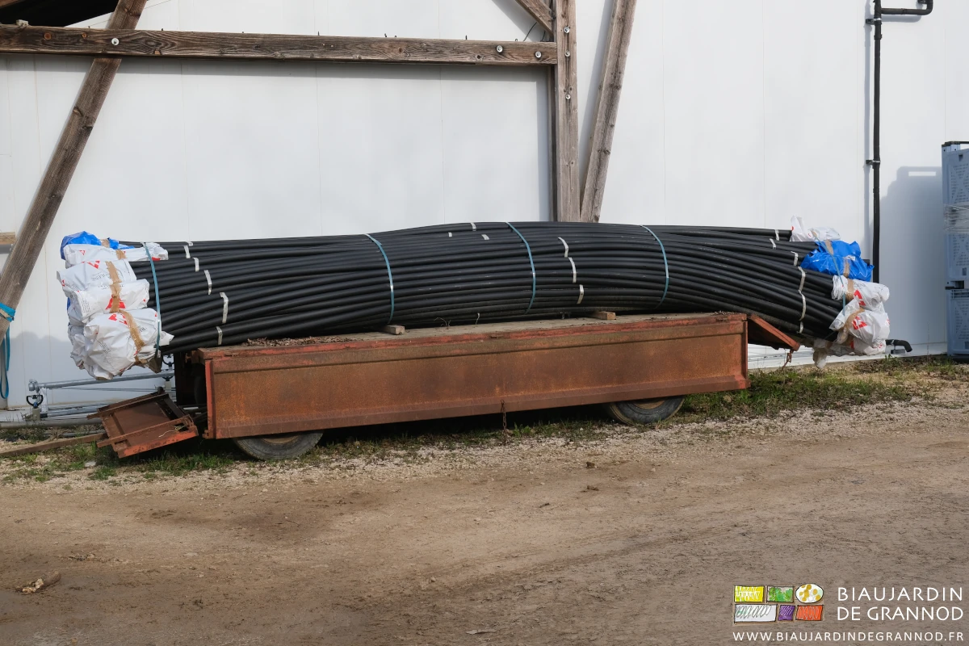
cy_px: 323
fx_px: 1157
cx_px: 484
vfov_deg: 31.2
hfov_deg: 45.4
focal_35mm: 43
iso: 320
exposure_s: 1/400
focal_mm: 28.9
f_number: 7.1
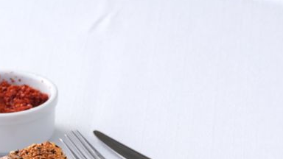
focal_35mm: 276
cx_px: -42
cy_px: 255
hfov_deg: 7.8
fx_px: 2071
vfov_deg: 4.4
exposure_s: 1/125
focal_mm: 120
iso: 1600
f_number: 18
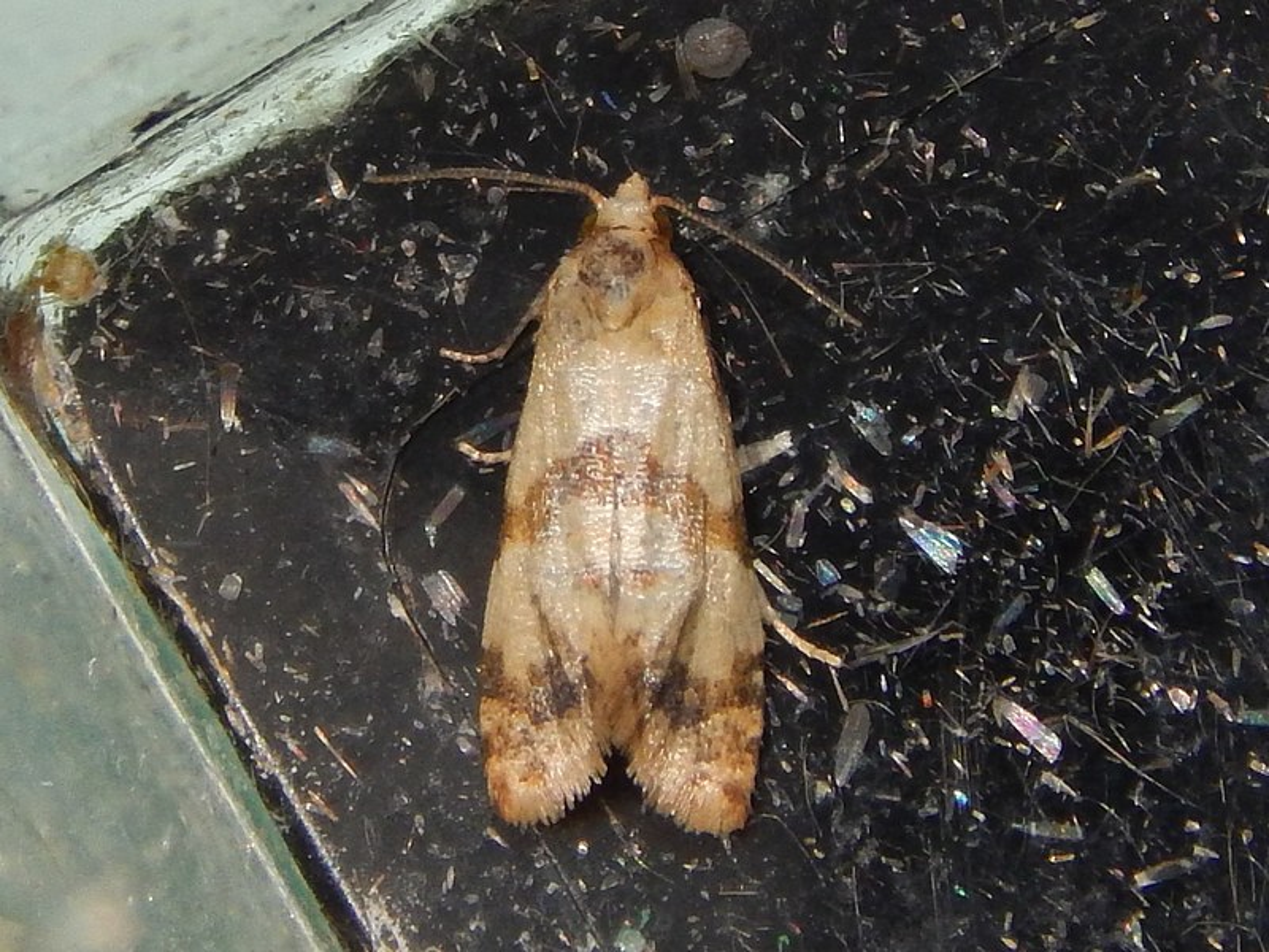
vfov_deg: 9.2
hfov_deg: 12.2
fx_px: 5939
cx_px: 634
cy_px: 476
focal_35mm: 162
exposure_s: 1/30
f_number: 10.1
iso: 200
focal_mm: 28.7
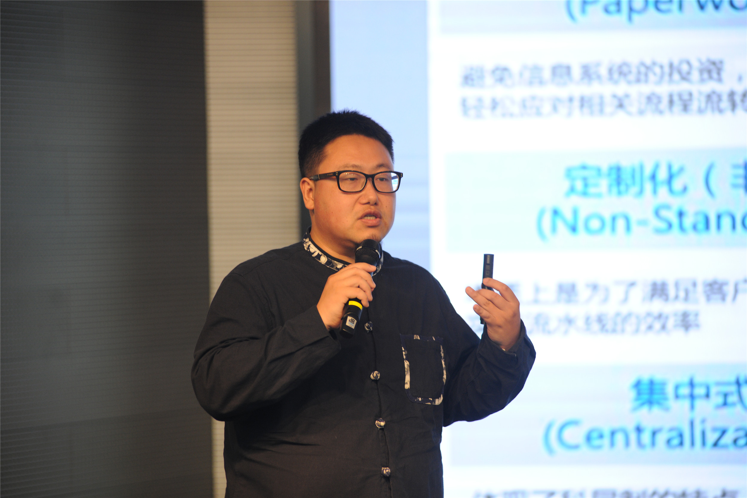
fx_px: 3008
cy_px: 249
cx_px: 374
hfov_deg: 14.2
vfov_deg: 9.5
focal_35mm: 145
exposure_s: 1/100
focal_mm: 145
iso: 800
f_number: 2.8
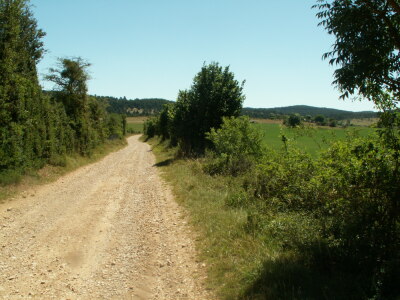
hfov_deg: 52.6
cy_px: 150
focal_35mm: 35
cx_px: 200
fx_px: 404
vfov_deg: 40.7
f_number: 8
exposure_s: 1/125
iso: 50
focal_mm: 5.86
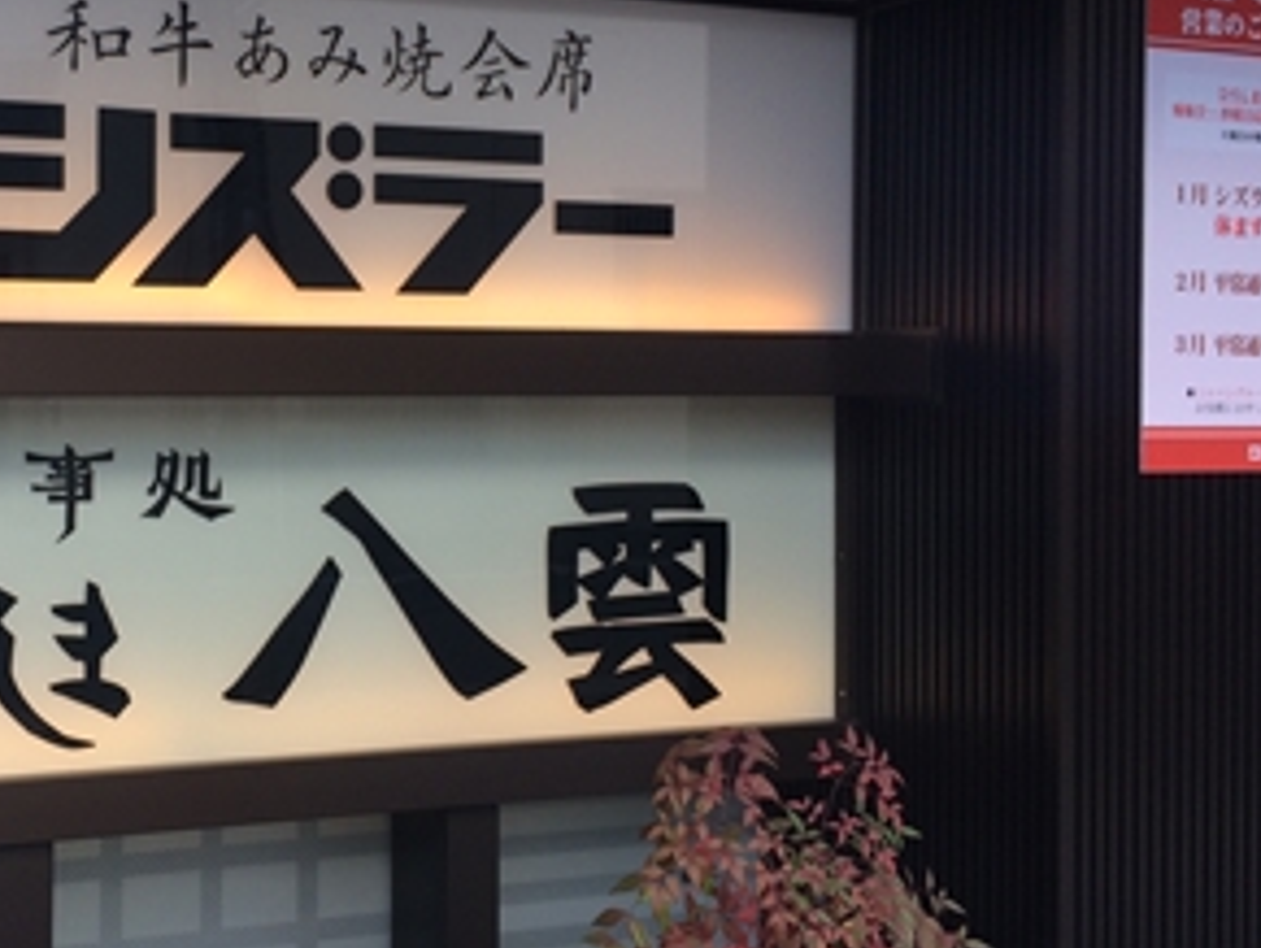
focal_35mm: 50
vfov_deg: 29.0
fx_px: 1823
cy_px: 354
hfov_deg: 36.9
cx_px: 261
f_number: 2.2
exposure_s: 1/175
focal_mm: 4.15
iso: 32
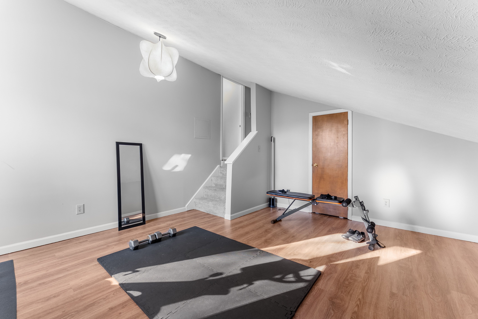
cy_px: 160
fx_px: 186
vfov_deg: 81.3
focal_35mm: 14
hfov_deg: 104.2
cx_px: 239
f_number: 9
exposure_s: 1.6
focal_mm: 14
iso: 100
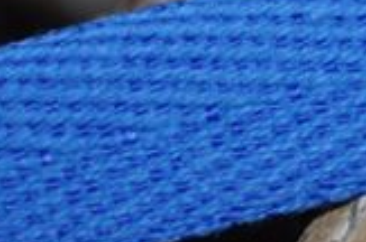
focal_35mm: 383
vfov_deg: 3.6
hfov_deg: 5.3
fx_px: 3886
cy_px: 136
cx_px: 707
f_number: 5.6
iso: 200
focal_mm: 52
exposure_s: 1/60
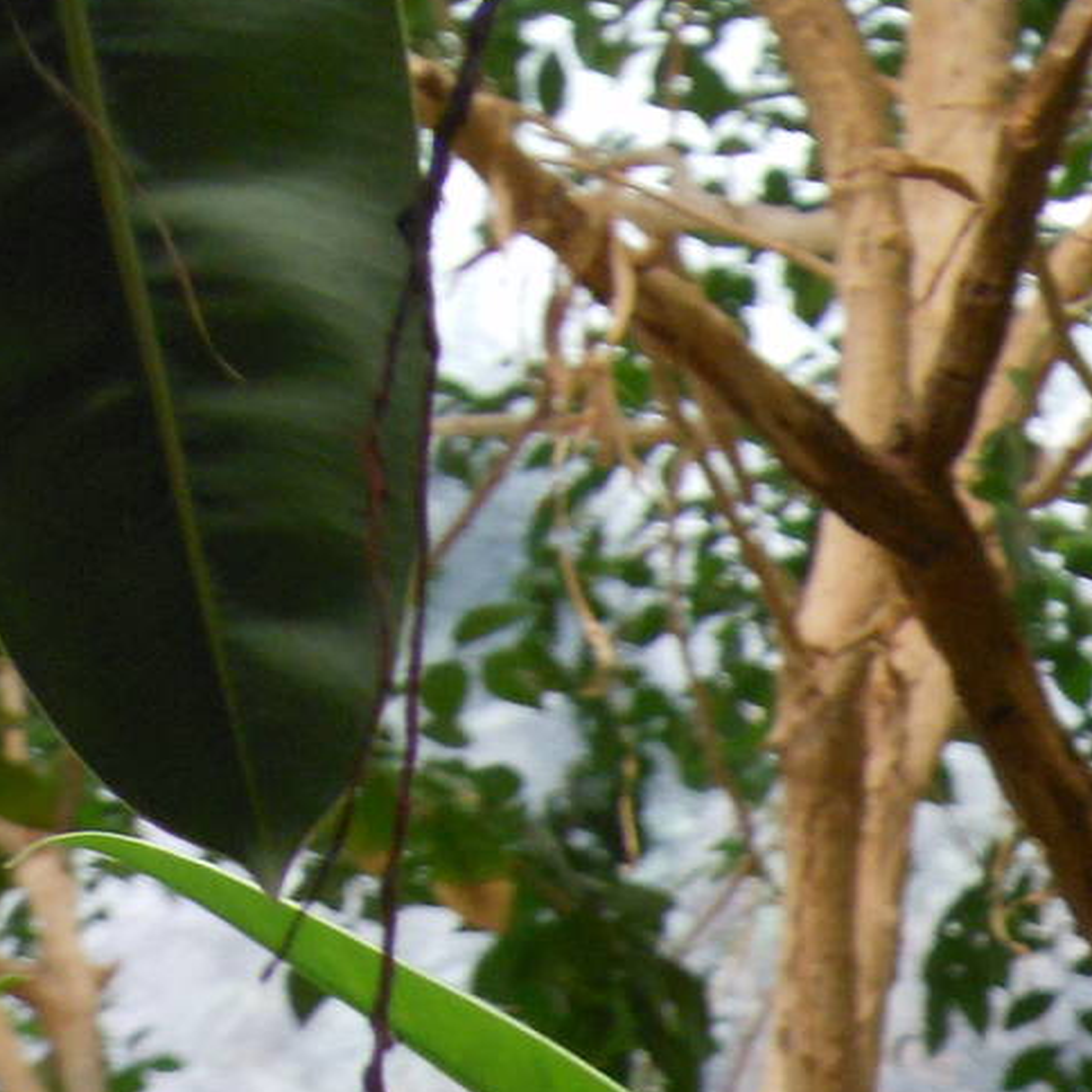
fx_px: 17310
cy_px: 1248
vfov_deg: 3.6
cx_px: 1762
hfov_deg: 3.6
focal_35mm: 485
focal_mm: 29.8
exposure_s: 1/30
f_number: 5.5
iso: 250
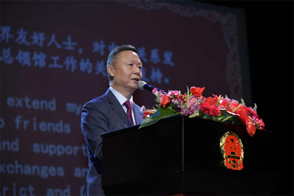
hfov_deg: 17.1
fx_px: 980
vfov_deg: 11.4
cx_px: 147
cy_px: 98
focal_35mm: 120
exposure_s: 1/160
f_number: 4
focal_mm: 120
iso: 1600
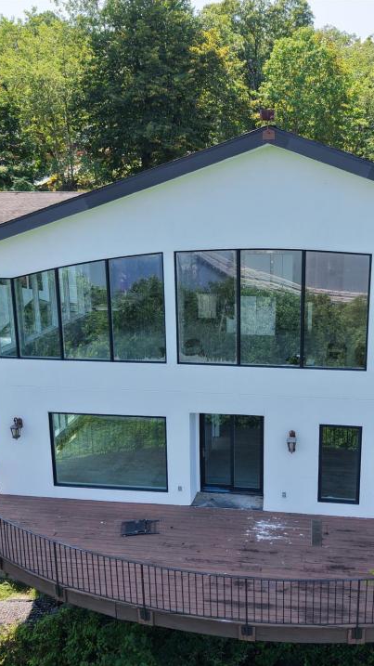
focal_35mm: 35
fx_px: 617
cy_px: 333
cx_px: 255
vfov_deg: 56.6
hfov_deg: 33.3
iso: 100
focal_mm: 8.67
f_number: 1.8
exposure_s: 1/640
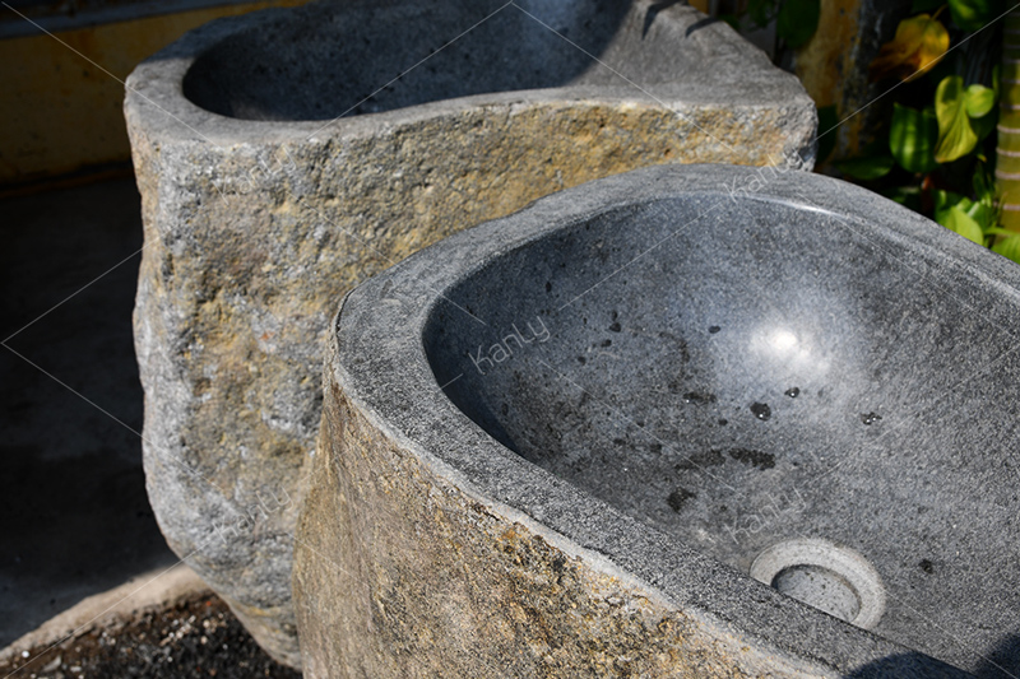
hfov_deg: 57.2
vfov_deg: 40.0
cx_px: 510
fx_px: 935
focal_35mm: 33
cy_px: 340
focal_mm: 22
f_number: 9
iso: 125
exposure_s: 1/320
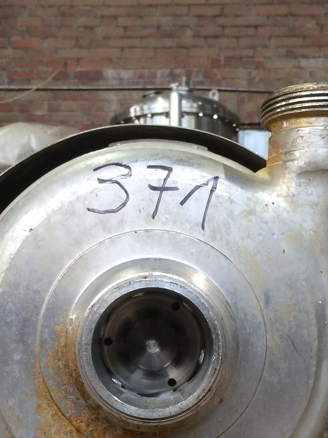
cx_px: 159
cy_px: 346
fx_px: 707
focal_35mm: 56
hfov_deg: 26.1
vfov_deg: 33.4
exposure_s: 1/33
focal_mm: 4.15
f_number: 2.2
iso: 125
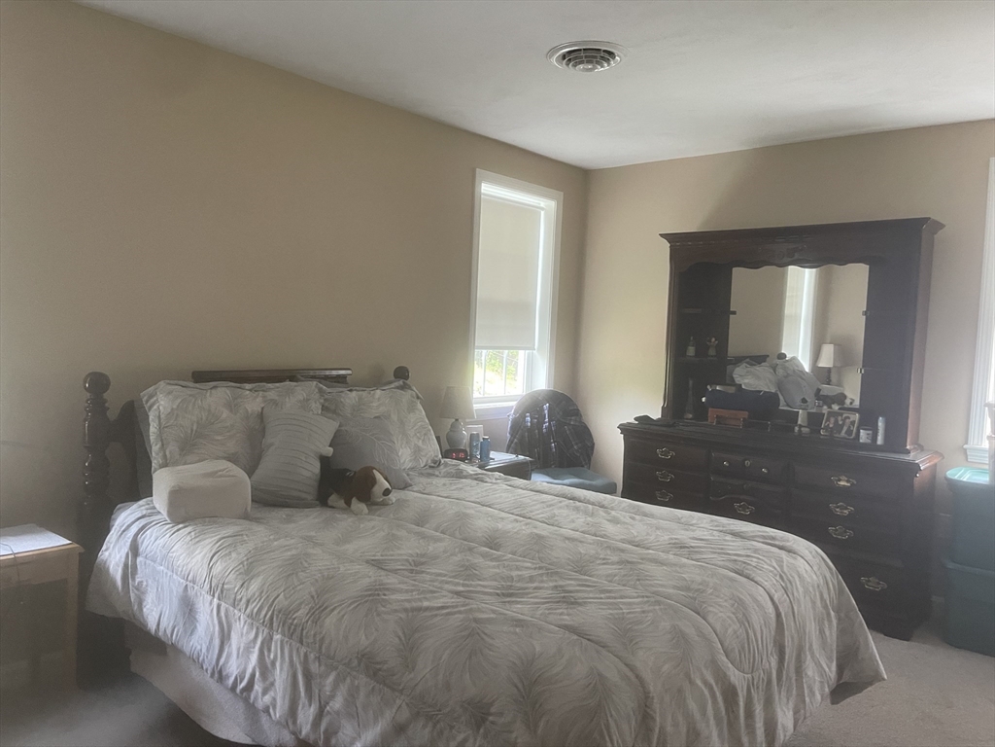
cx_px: 498
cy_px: 374
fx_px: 719
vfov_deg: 54.9
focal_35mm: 25
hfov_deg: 69.4
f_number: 1.6
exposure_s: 1/60
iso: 400
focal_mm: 5.1
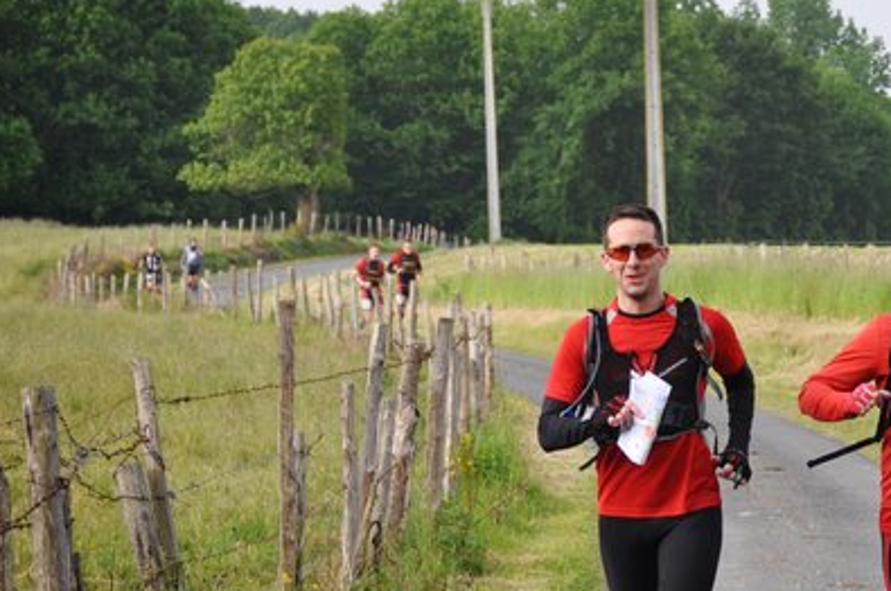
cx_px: 780
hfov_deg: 12.0
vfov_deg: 8.0
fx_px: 4201
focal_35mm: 170
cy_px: 421
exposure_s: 1/1000
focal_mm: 56
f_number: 4.8
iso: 500
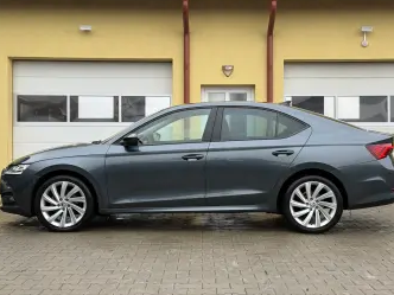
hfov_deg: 36.8
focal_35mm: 52
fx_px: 592
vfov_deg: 28.0
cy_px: 149
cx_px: 201
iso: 64
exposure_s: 1/121
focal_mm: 6.76
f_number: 1.78
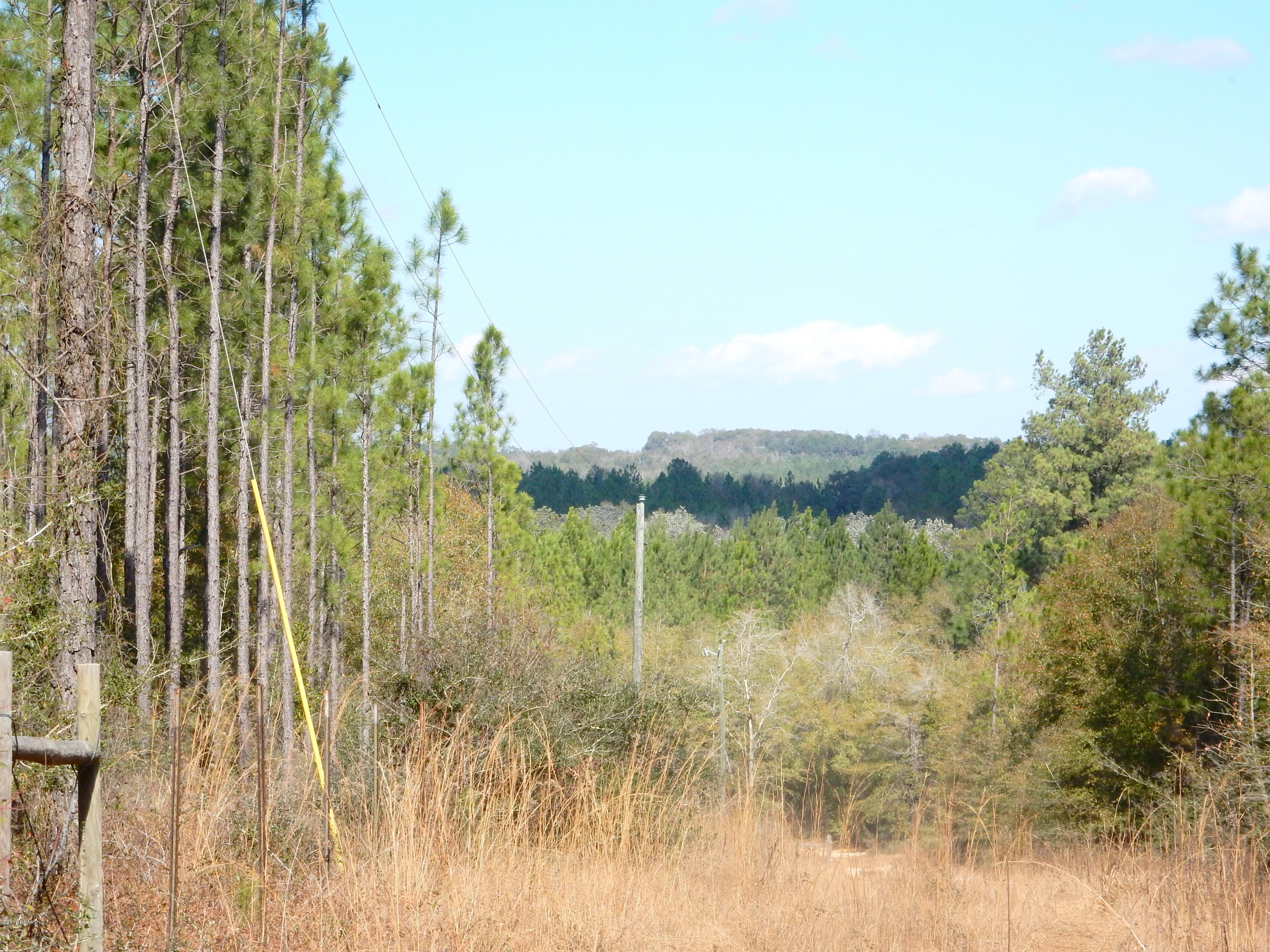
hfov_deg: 14.2
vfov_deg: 10.7
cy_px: 476
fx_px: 5100
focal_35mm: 139
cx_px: 635
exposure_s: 1/500
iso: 125
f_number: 6
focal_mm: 24.7
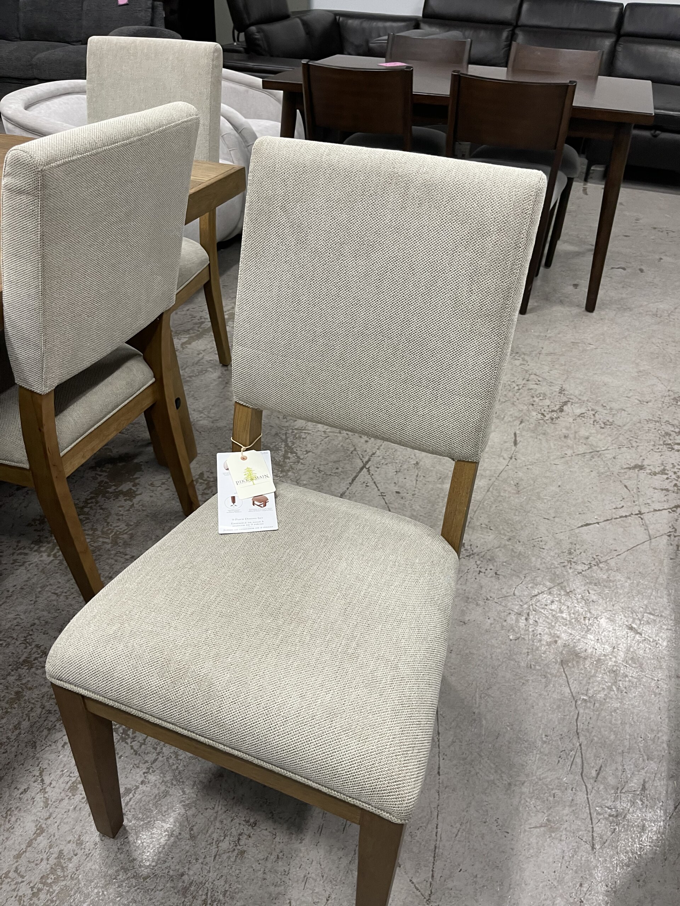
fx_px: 655
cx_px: 340
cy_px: 453
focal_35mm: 25
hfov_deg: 54.9
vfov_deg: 69.4
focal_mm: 5.1
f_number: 1.6
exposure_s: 1/60
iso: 100
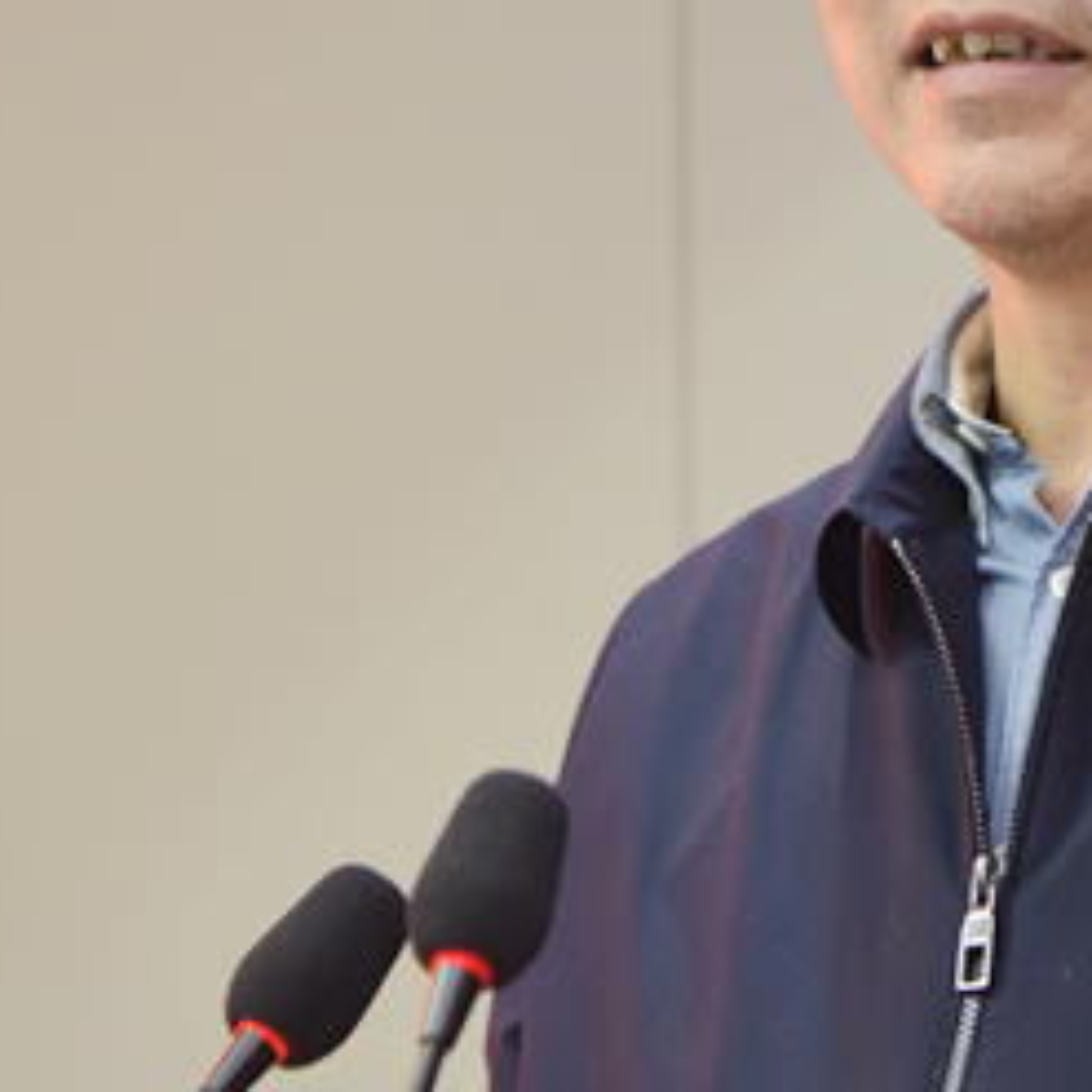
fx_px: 4711
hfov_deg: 13.0
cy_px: 292
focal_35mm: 132
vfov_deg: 13.2
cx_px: 1136
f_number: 3.2
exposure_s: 1/40
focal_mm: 48
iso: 1000
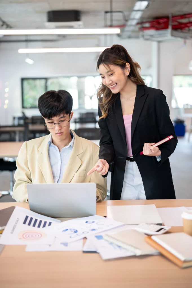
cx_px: 96
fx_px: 401
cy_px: 144
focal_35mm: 50
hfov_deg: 26.9
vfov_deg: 39.6
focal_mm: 50
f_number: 1.8
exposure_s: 1/500
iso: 500
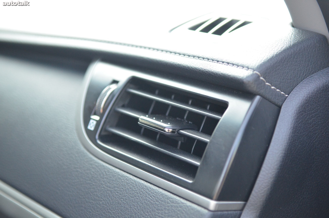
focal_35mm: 60
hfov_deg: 33.5
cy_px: 109
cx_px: 164
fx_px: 547
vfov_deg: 22.5
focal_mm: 40
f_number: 2.8
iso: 1600
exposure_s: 1/160
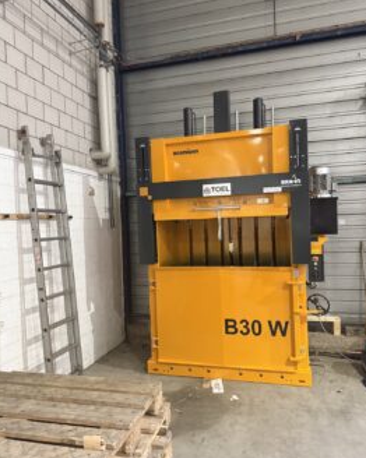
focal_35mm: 26
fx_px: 352
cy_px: 228
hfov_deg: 54.9
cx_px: 186
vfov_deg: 66.1
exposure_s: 1/50
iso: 500
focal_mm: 6.76
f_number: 1.78
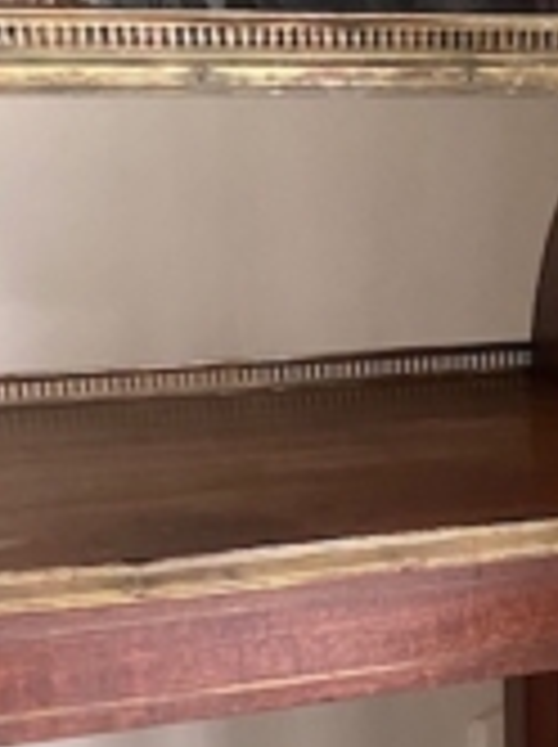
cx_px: 459
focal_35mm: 94
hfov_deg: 15.6
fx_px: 2026
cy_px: 778
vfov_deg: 20.1
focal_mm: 4.25
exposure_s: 1/30
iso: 640
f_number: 1.8
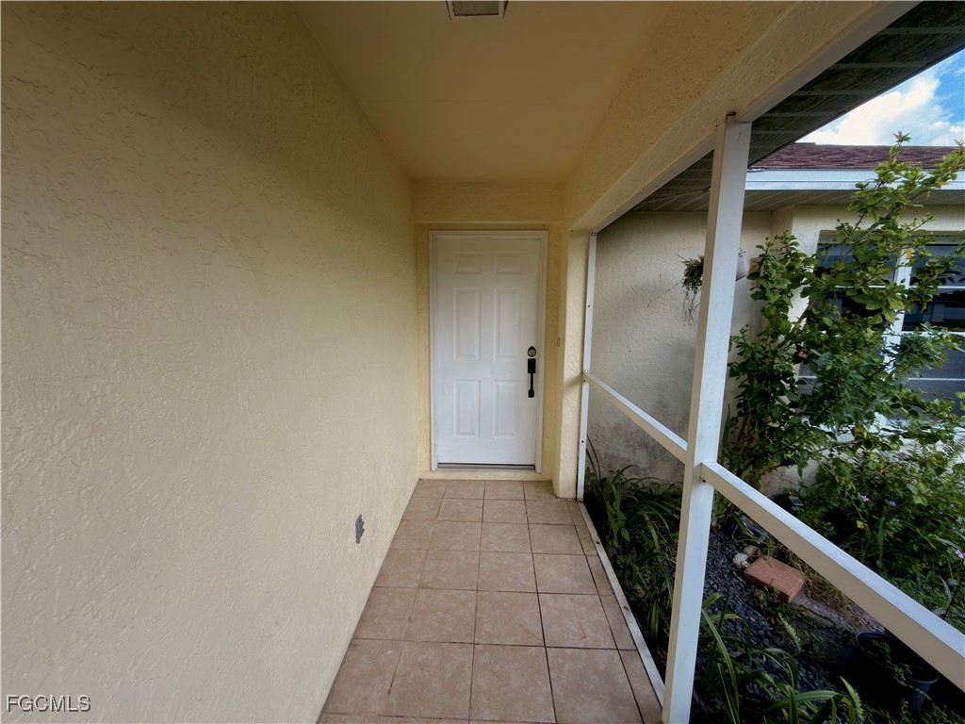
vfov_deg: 85.7
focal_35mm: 14
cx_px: 482
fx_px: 390
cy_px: 362
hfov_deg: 102.1
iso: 16
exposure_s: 1/124
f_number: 2.2
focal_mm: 2.22
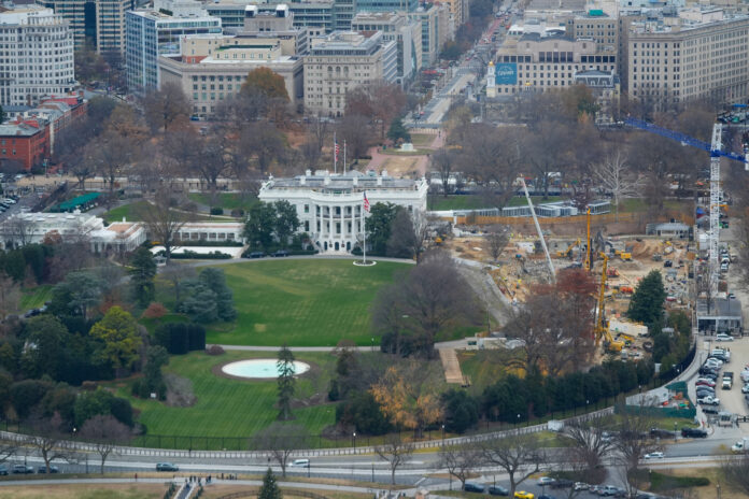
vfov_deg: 10.3
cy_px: 250
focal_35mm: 133
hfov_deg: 15.4
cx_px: 374
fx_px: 2767
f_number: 4
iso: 400
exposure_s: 1/1250
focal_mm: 133
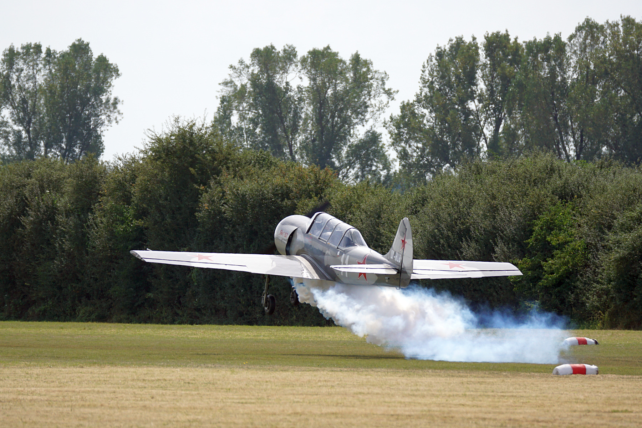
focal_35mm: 450
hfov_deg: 4.6
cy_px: 214
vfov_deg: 3.1
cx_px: 321
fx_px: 8024
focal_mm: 300
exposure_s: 1/1000
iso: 200
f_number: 6.3
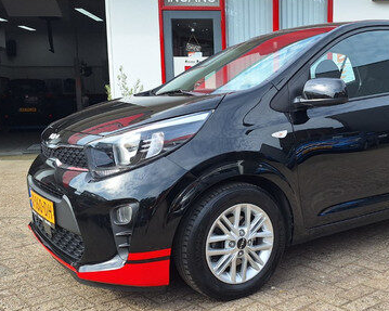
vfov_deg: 37.3
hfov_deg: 44.6
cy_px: 174
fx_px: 460
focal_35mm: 40
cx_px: 280
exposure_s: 1/1015
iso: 40
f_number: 1.8
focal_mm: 5.54
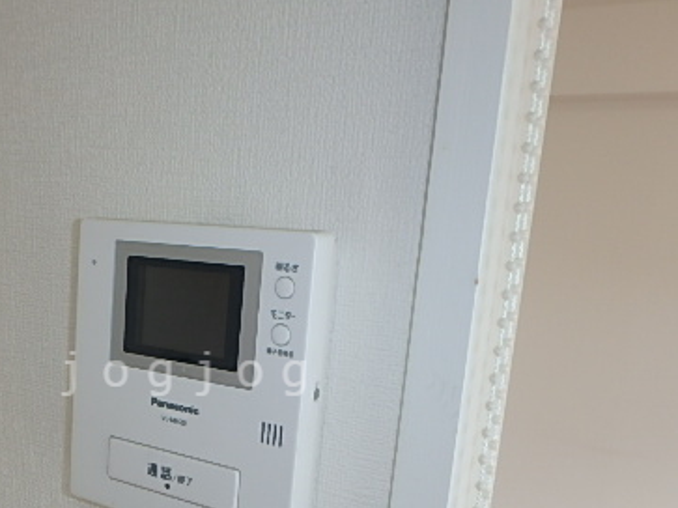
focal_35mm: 37
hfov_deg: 48.6
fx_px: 724
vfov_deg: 37.8
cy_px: 374
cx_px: 189
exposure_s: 1/80
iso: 125
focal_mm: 3.7
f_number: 3.5
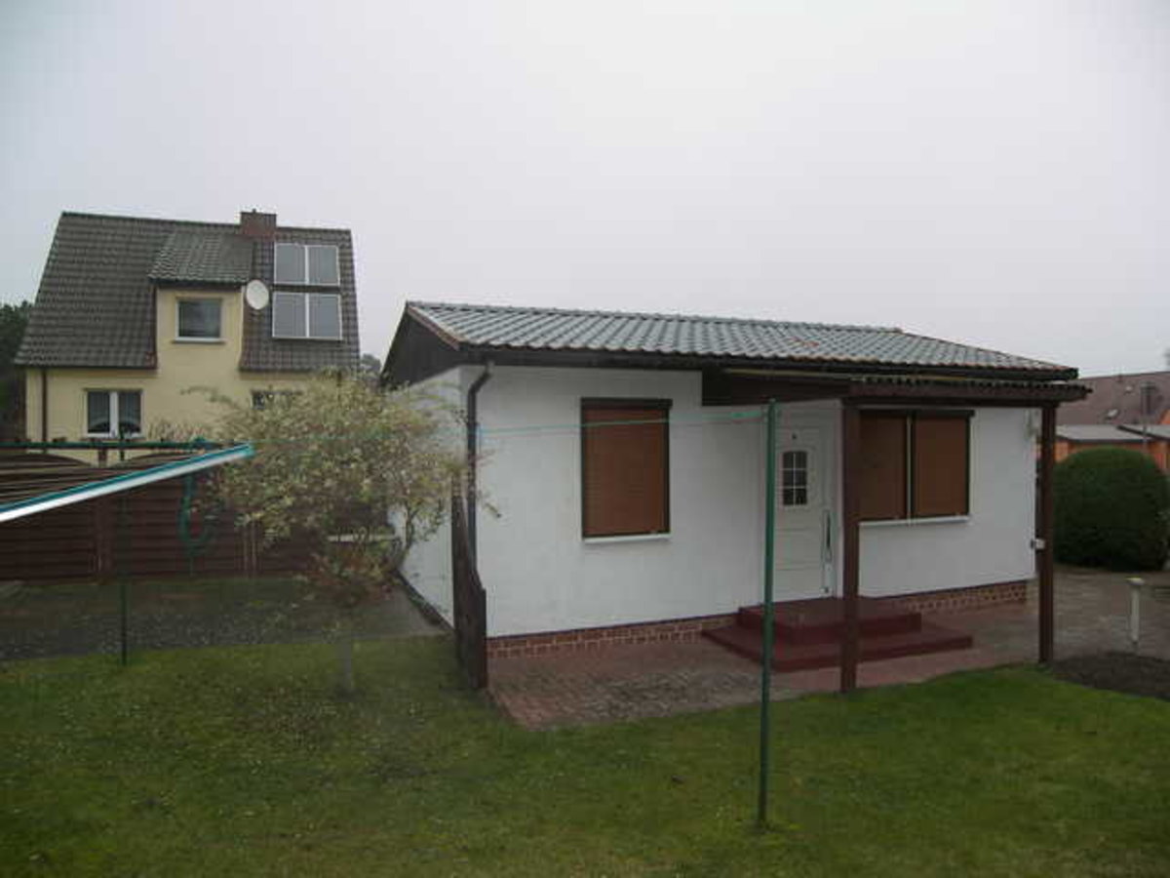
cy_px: 439
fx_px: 811
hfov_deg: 71.6
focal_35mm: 24
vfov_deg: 56.8
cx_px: 585
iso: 50
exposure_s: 1/250
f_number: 2.8
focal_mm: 5
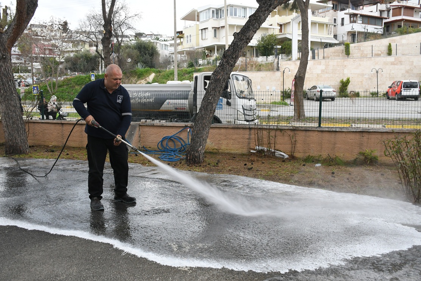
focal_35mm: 34
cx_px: 210
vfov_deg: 38.9
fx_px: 398
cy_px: 140
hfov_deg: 55.8
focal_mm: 23
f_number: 6.3
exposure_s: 1/1000
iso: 1250
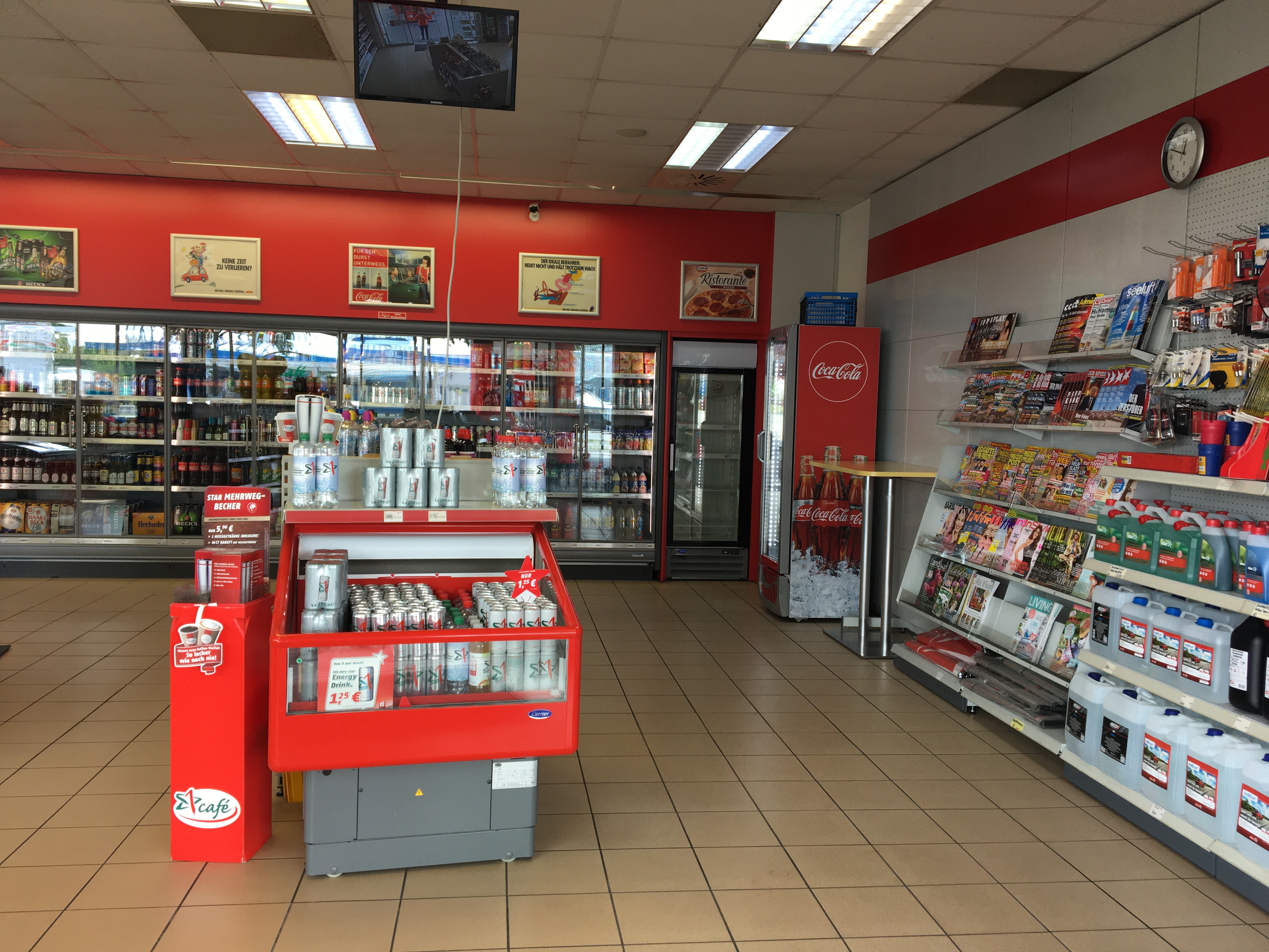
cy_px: 476
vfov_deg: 48.2
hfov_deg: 61.7
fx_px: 1063
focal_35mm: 29
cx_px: 634
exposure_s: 1/100
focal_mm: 4.15
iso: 40
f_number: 2.2
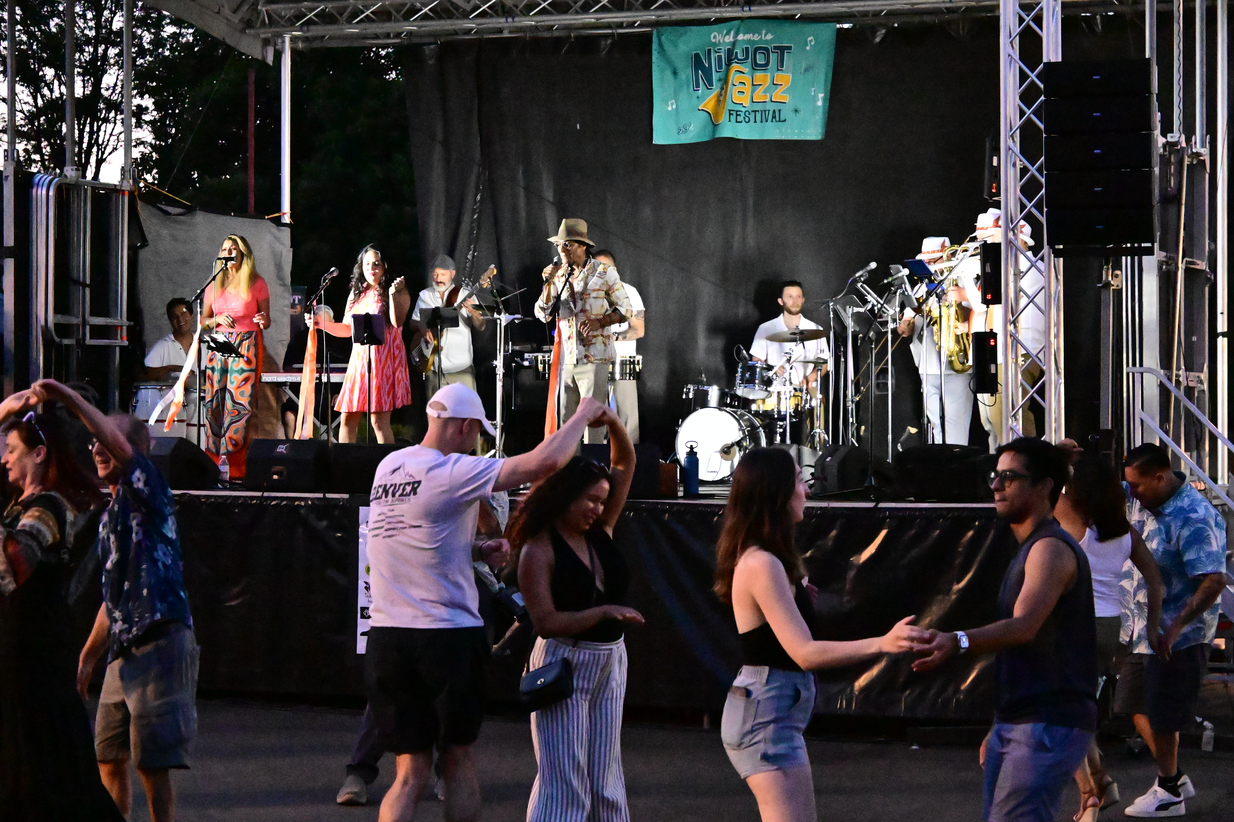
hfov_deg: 22.6
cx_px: 617
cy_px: 411
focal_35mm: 90
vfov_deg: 15.2
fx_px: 3084
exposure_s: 1/250
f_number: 4
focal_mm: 60
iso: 20000
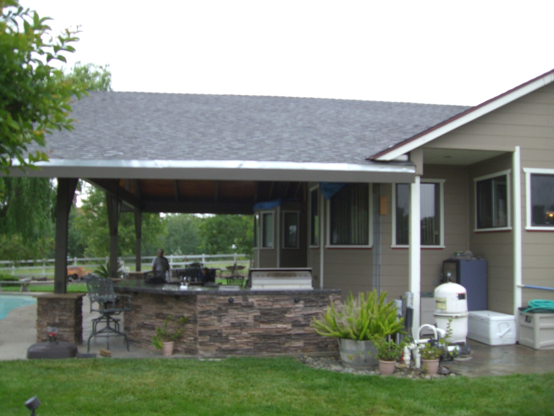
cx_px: 277
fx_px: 608
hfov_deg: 49.0
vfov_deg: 37.7
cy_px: 208
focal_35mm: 38
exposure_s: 1/200
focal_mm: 6.2
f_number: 2.7
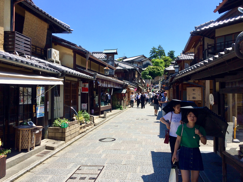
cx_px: 122
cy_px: 91
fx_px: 204
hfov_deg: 61.7
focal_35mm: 29
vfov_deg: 48.2
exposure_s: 1/1414
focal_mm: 4.15
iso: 32
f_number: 2.2
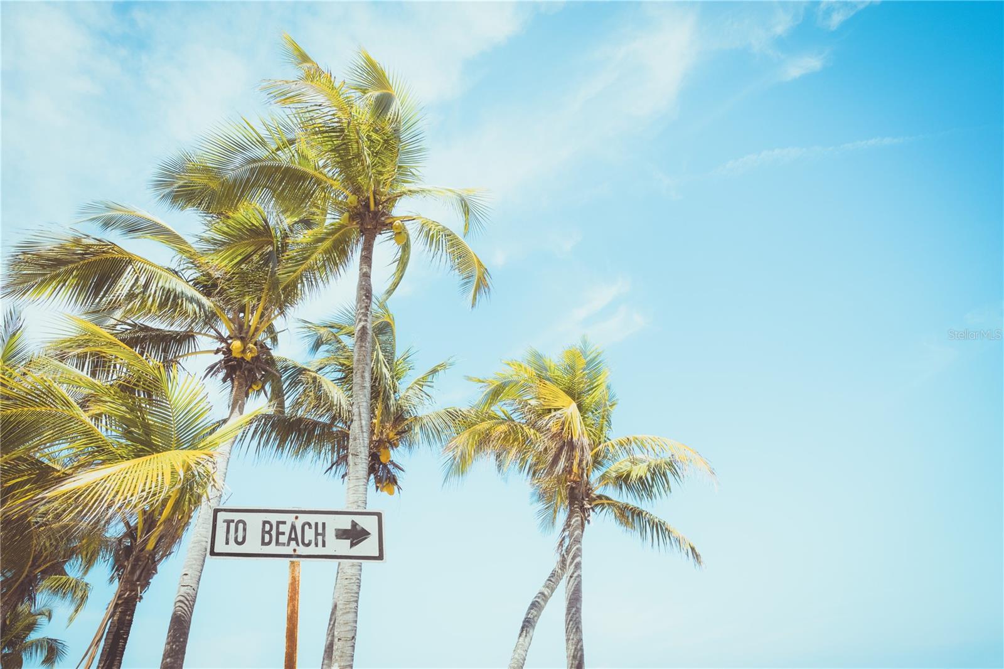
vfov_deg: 67.4
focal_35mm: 18
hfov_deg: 90.0
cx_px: 502
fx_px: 502
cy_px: 334
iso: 200
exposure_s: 1/340
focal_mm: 12
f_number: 9
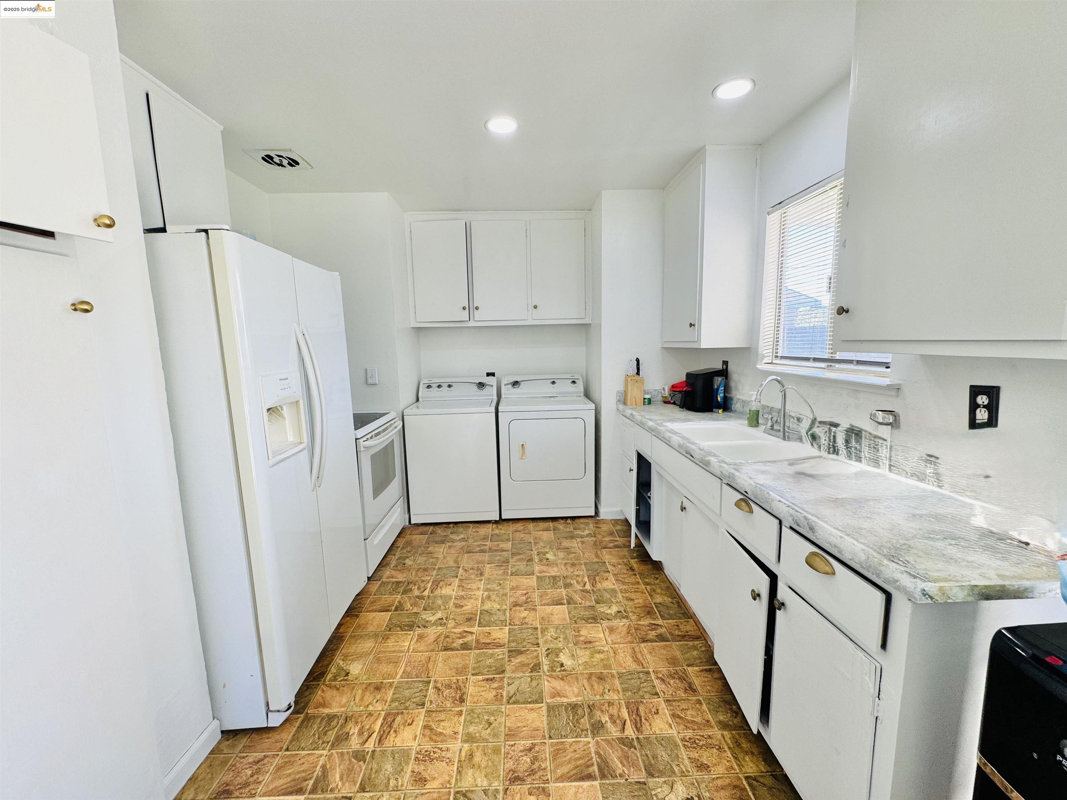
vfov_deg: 85.7
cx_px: 534
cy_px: 400
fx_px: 432
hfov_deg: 102.1
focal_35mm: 14
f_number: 2.2
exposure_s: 1/99
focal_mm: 2.22
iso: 64
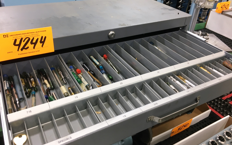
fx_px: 196
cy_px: 63
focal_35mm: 31
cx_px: 115
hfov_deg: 61.2
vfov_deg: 40.5
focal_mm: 4.15
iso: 50
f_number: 2.2
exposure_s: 1/30
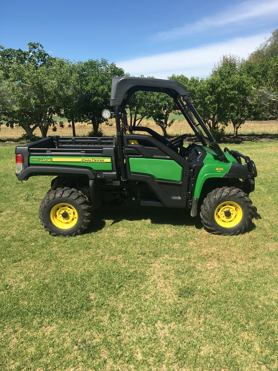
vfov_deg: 61.7
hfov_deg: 48.2
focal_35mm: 29
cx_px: 139
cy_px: 186
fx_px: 311
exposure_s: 1/1425
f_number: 2.2
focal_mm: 4.15
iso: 25
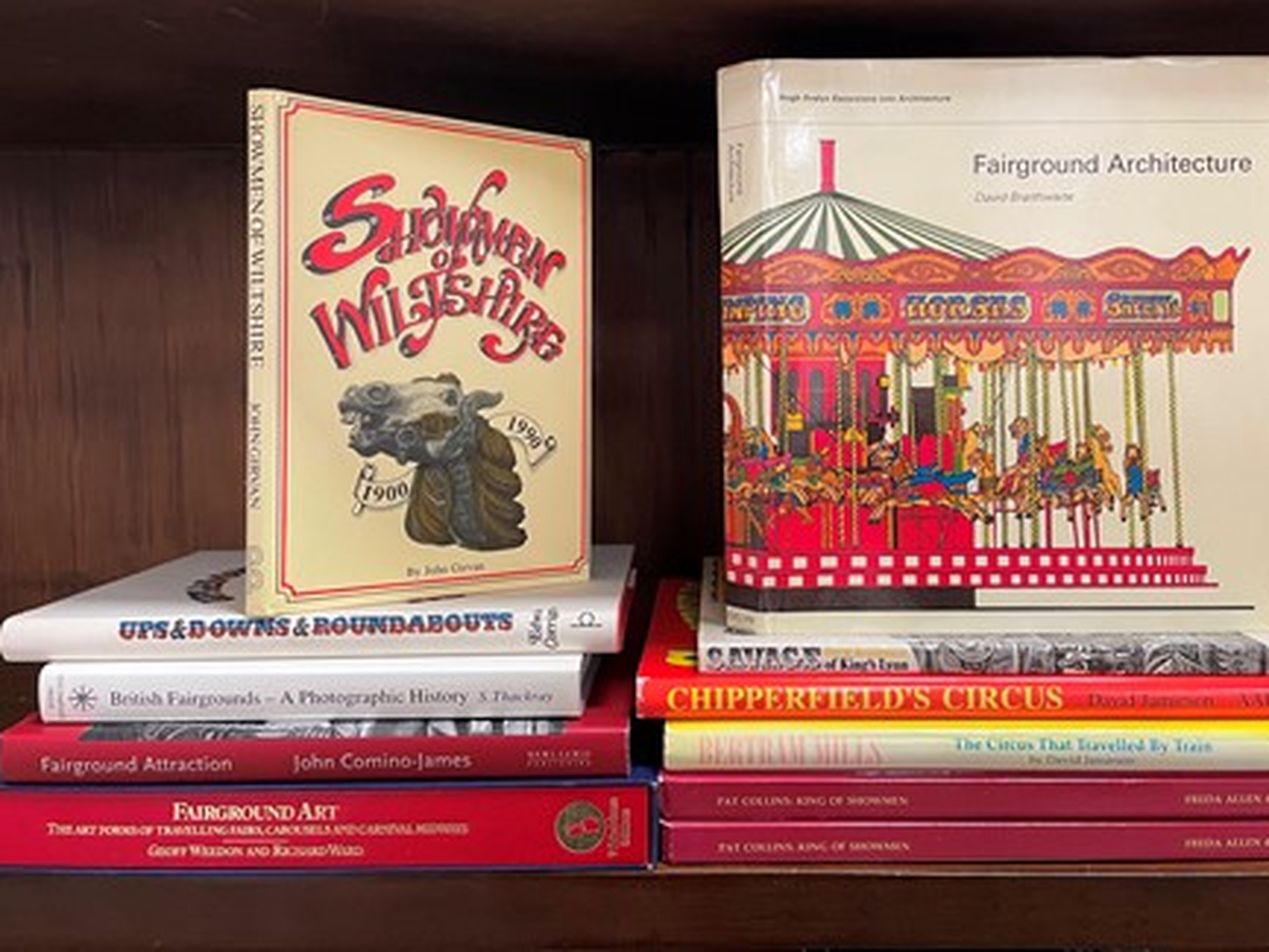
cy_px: 406
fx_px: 1100
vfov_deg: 46.7
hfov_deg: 59.8
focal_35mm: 30
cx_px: 709
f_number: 1.6
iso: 125
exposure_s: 1/50
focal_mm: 4.2
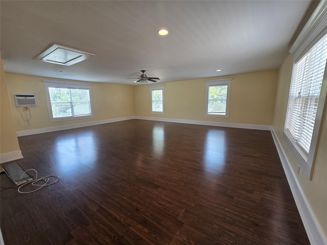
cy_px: 122
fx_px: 123
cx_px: 164
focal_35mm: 13
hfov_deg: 106.2
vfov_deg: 89.9
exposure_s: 1/60
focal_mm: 2.2
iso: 64
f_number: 2.2
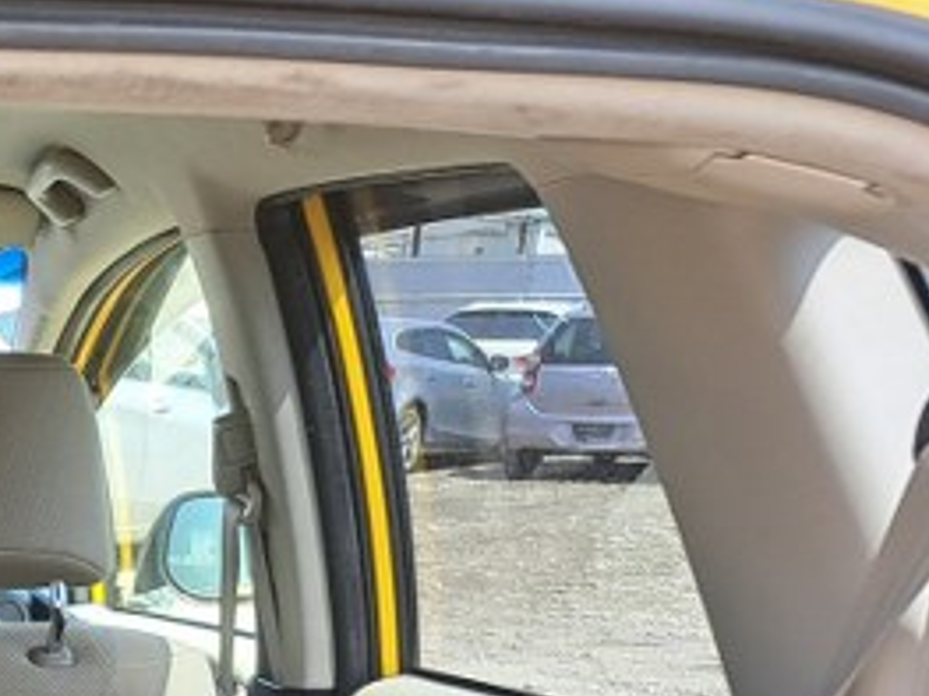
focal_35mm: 73
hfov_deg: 22.3
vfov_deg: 18.4
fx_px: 1958
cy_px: 965
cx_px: -445
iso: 50
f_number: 1.8
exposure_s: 1/142
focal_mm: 5.23
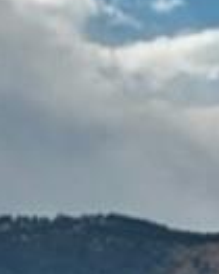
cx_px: -44
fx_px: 3714
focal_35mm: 459
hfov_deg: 3.4
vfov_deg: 4.2
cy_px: 159
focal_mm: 9
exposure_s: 1/1698
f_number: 2.8
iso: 32
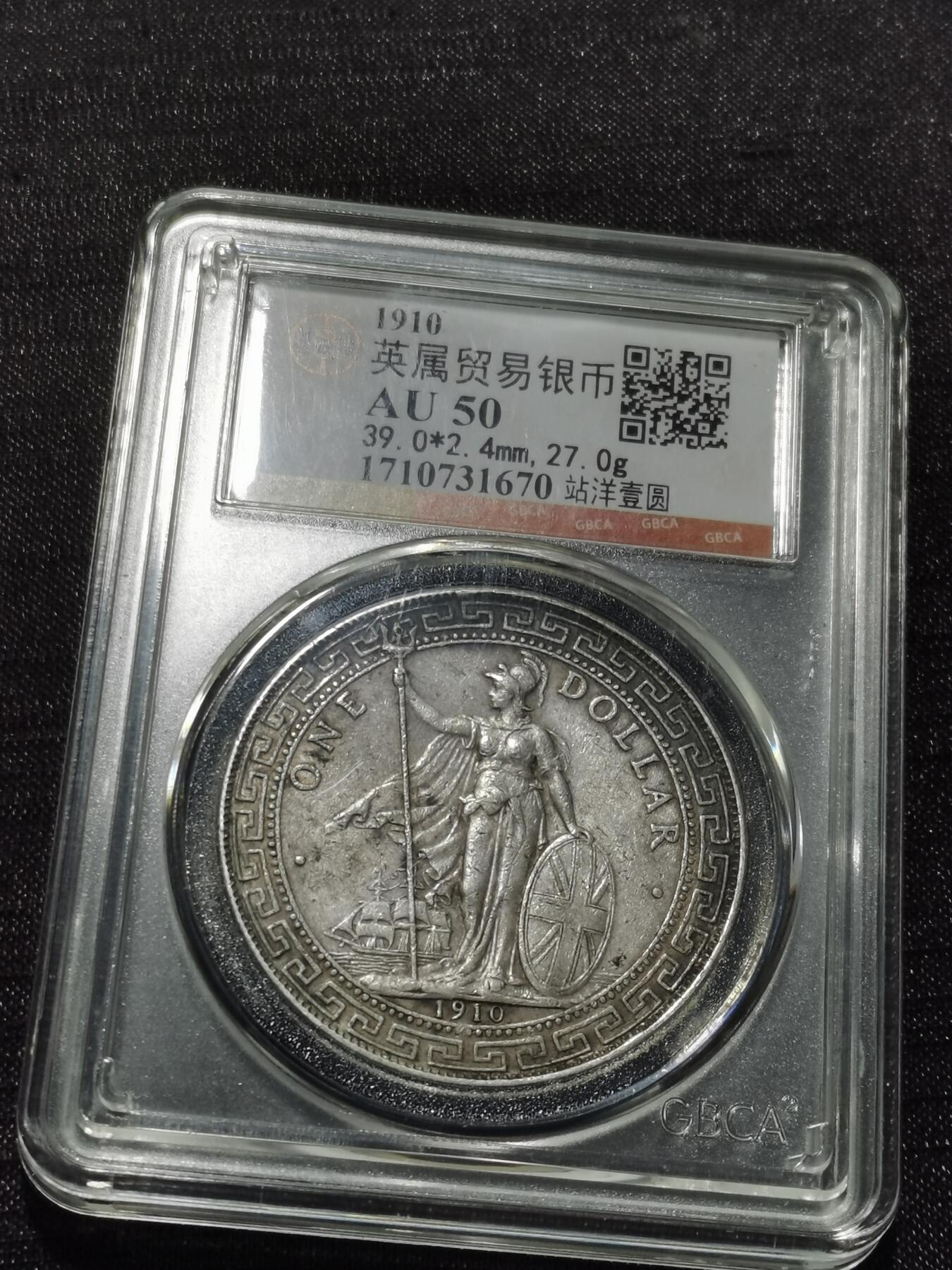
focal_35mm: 75
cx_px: 476
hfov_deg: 19.6
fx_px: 2750
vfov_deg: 26.0
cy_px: 635
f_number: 1.8
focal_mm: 5.58
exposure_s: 1/135
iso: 50
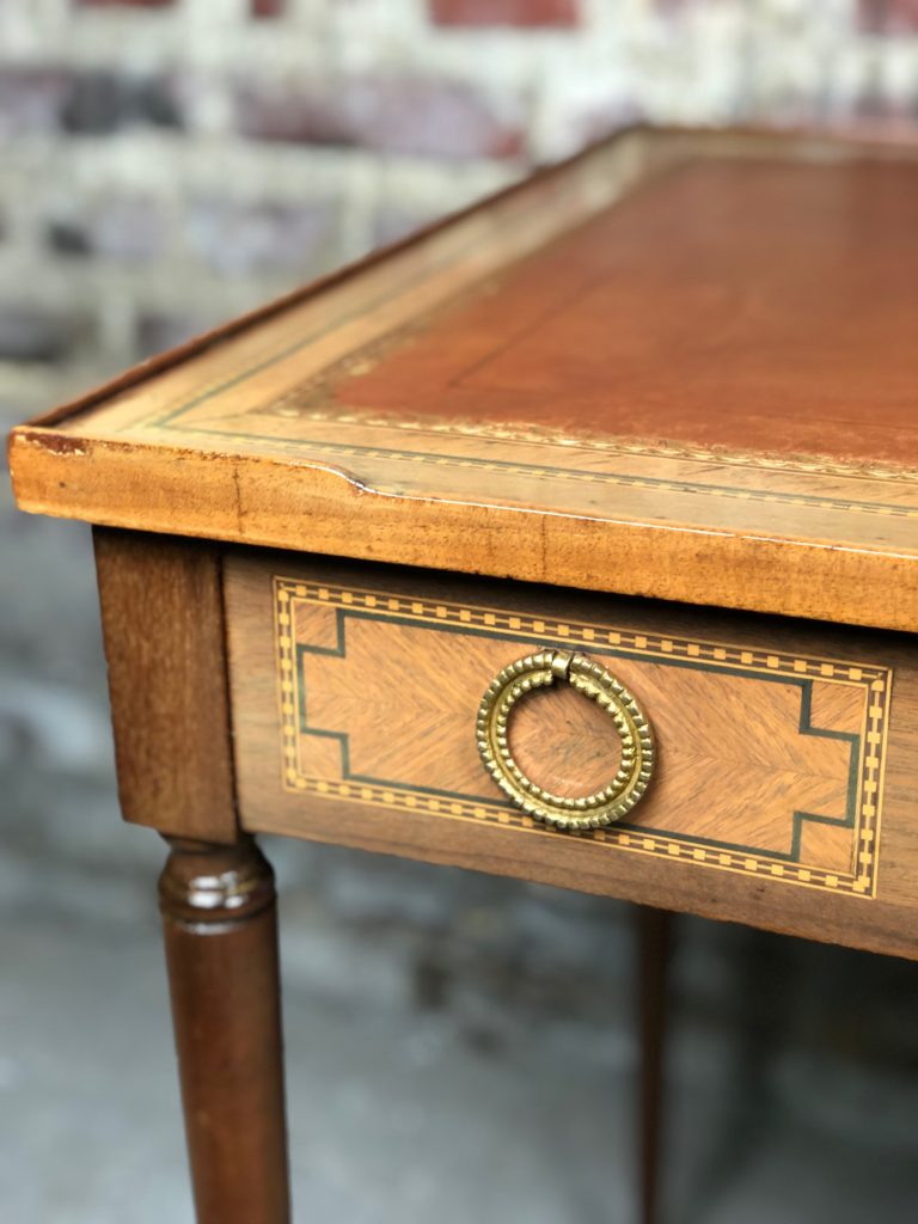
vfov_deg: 36.8
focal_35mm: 52
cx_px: 459
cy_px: 612
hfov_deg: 28.0
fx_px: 1839
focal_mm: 6
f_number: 2.4
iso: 125
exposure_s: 1/33
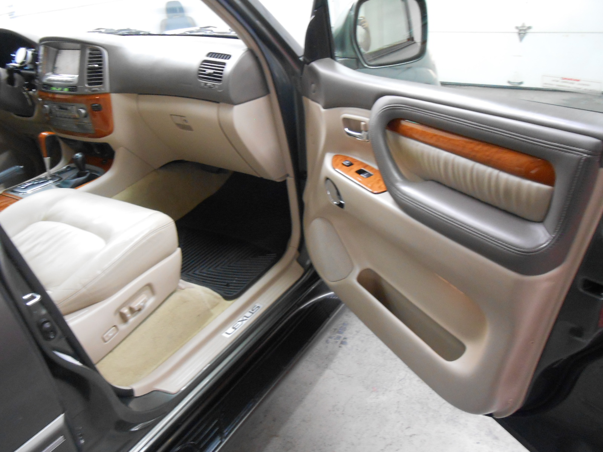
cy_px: 226
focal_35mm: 26
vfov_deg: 53.1
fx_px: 453
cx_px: 302
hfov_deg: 67.3
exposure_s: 1/8
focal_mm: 4.6
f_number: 3.5
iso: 400
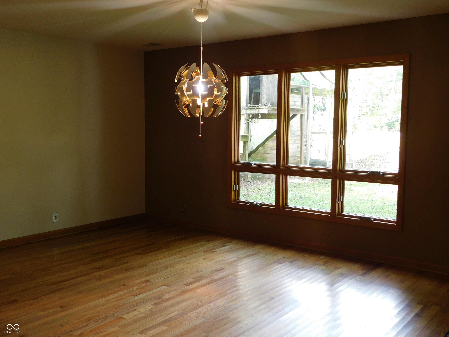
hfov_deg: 51.4
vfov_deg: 39.7
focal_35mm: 36
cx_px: 224
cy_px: 168
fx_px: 467
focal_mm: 6.3
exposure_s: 1/30
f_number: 3.5
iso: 220
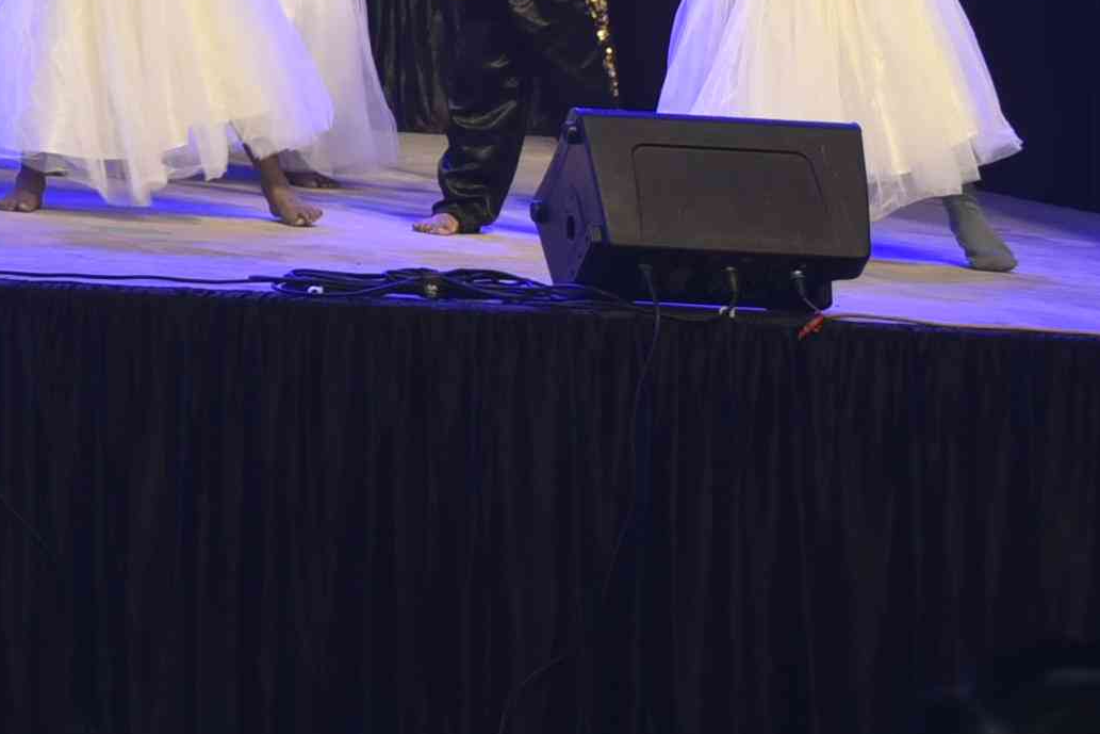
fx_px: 5073
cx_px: -1273
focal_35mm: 166
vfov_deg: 8.0
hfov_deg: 11.0
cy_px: -494
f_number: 5
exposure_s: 1/125
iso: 320
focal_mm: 38
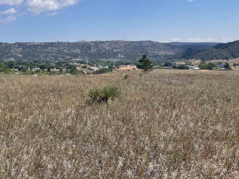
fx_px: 318
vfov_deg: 31.3
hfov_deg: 40.6
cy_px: 62
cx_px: 75
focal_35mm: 46
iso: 32
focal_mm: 4.2
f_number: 1.6
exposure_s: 1/4831
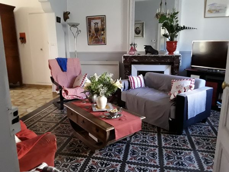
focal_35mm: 27
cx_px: 114
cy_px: 86
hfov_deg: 65.3
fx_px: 179
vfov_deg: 51.4
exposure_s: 1/17
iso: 320
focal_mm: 2.91
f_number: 1.9
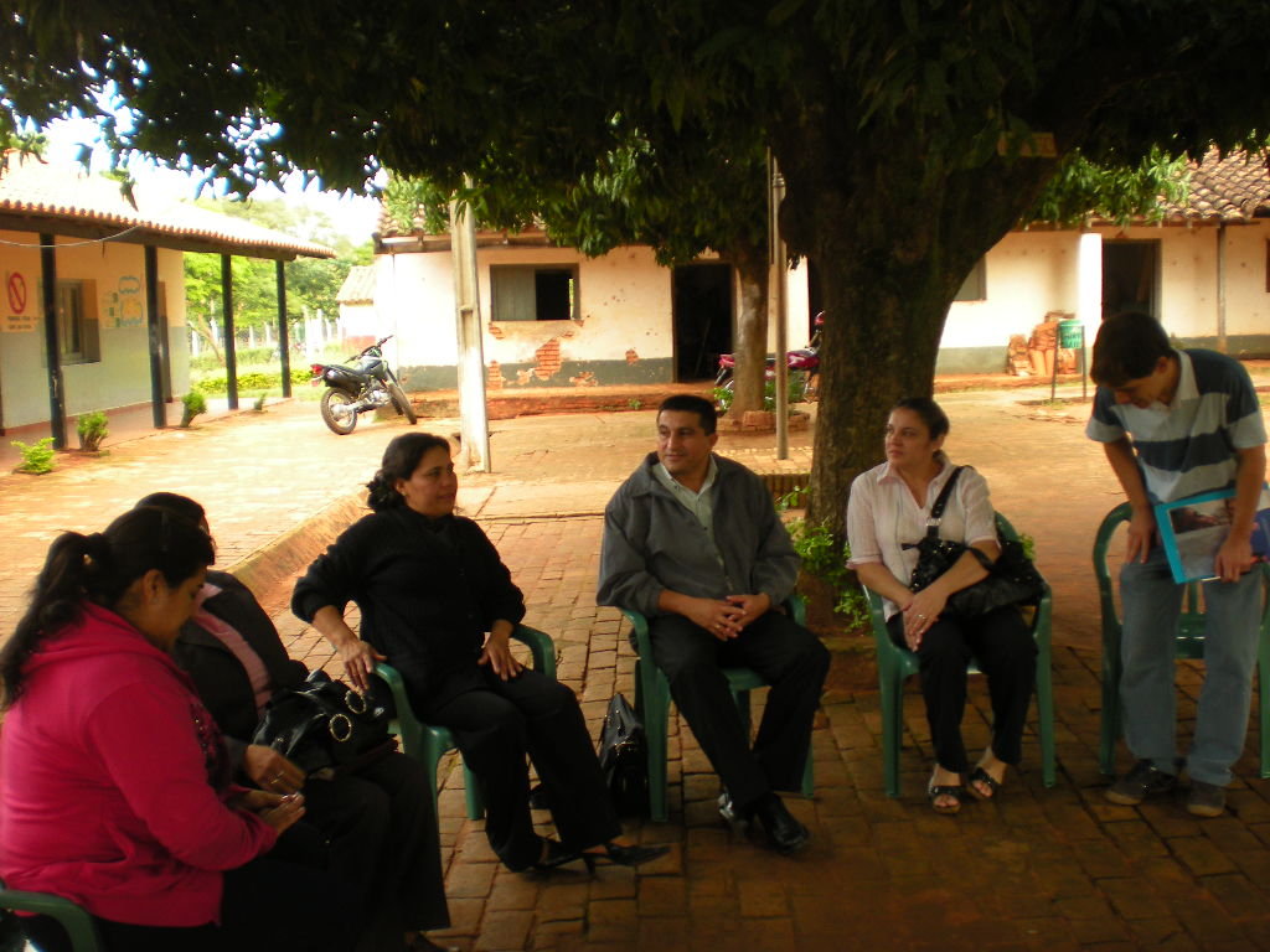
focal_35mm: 38
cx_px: 635
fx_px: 1394
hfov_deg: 49.0
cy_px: 476
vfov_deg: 37.7
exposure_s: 1/65.2
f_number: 3.1
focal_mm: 6.3
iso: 89
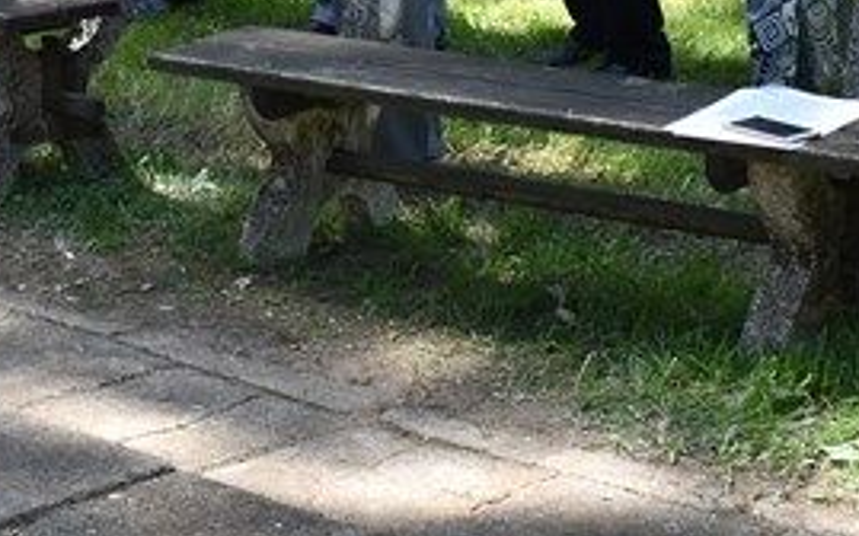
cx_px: 54
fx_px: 2996
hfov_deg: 16.1
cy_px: -257
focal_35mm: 128
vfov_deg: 9.9
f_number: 5
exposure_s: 1/100
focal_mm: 22
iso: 100
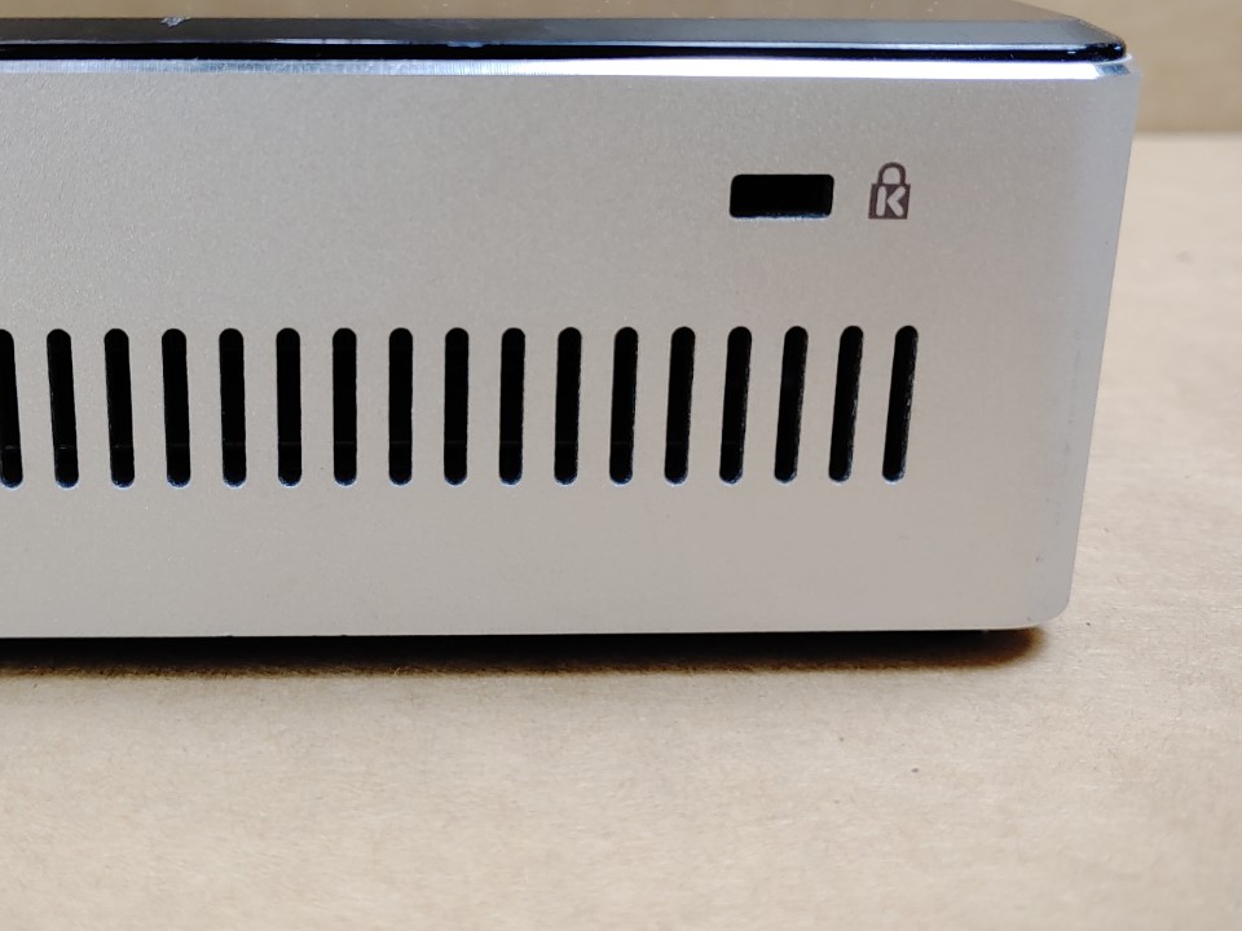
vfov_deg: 36.4
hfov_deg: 46.9
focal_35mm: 39
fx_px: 1399
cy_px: 299
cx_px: 383
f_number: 1.8
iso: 50
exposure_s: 1/120
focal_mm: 4.36
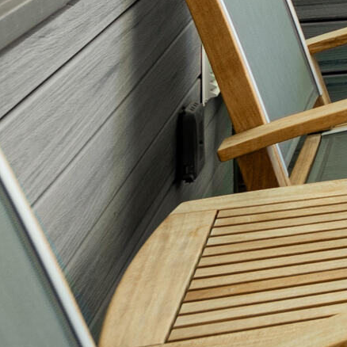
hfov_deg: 11.8
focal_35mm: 99
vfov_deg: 15.6
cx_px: 966
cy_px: -238
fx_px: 1123
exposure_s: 1/20
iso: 100
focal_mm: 17
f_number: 7.1
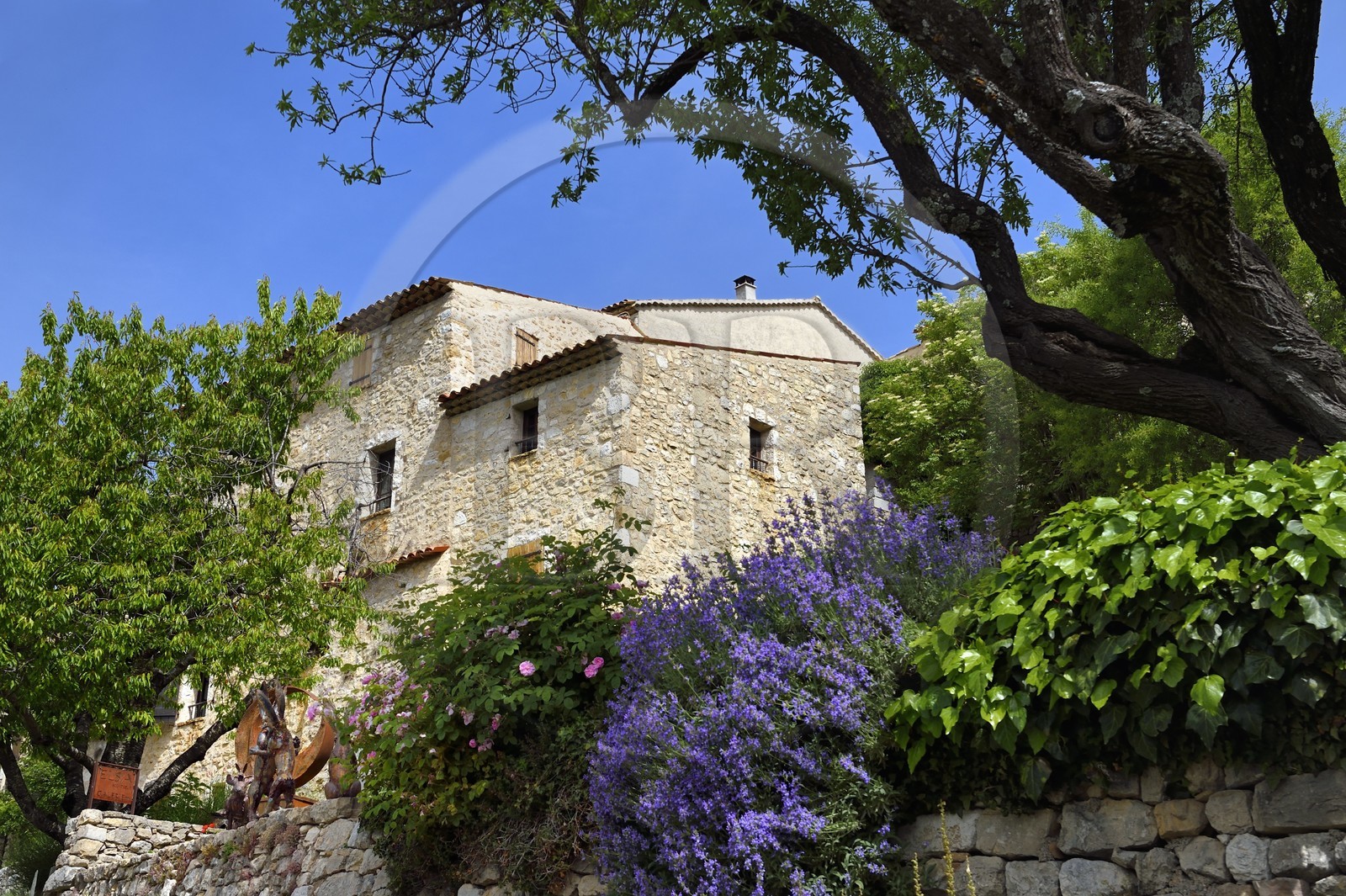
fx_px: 1569
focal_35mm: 42
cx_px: 673
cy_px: 448
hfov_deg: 46.4
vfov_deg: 31.9
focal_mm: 42
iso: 200
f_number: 8
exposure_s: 1/640
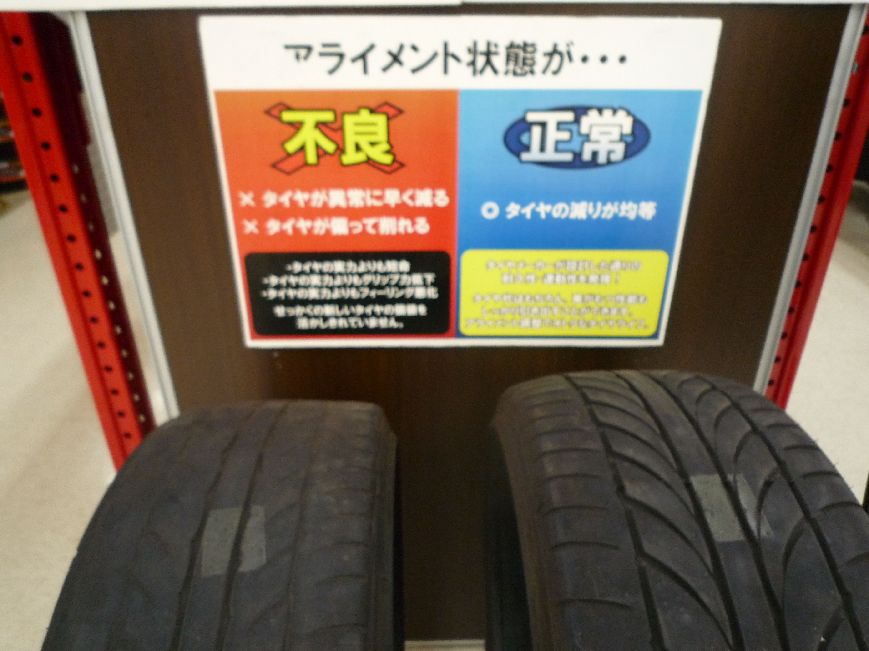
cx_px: 434
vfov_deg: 54.9
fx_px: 628
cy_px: 326
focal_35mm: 25
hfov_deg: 69.4
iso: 320
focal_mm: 4.4
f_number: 2.8
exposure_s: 1/30
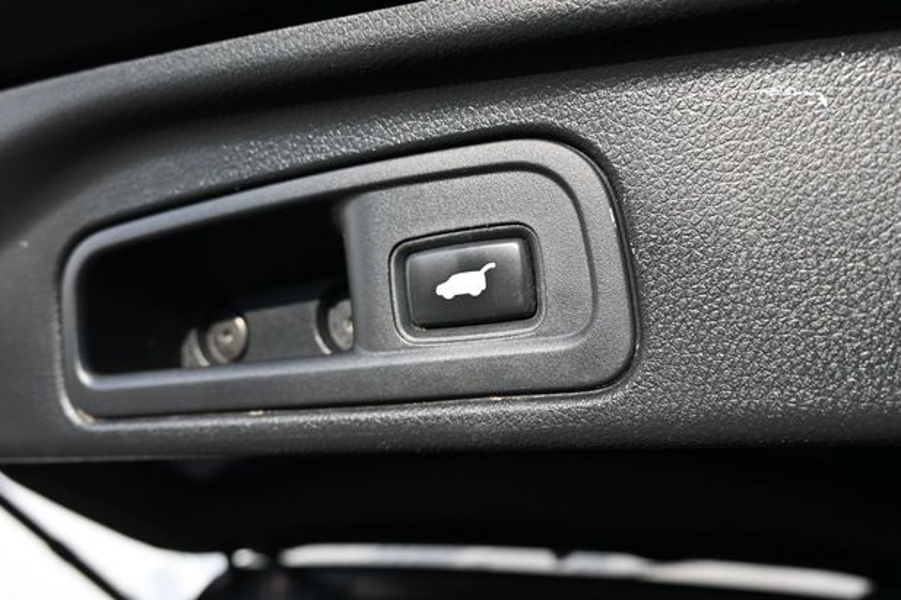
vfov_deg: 46.4
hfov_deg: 65.5
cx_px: 464
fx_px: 701
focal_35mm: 28
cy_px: 292
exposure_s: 1/250
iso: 200
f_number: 5
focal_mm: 18
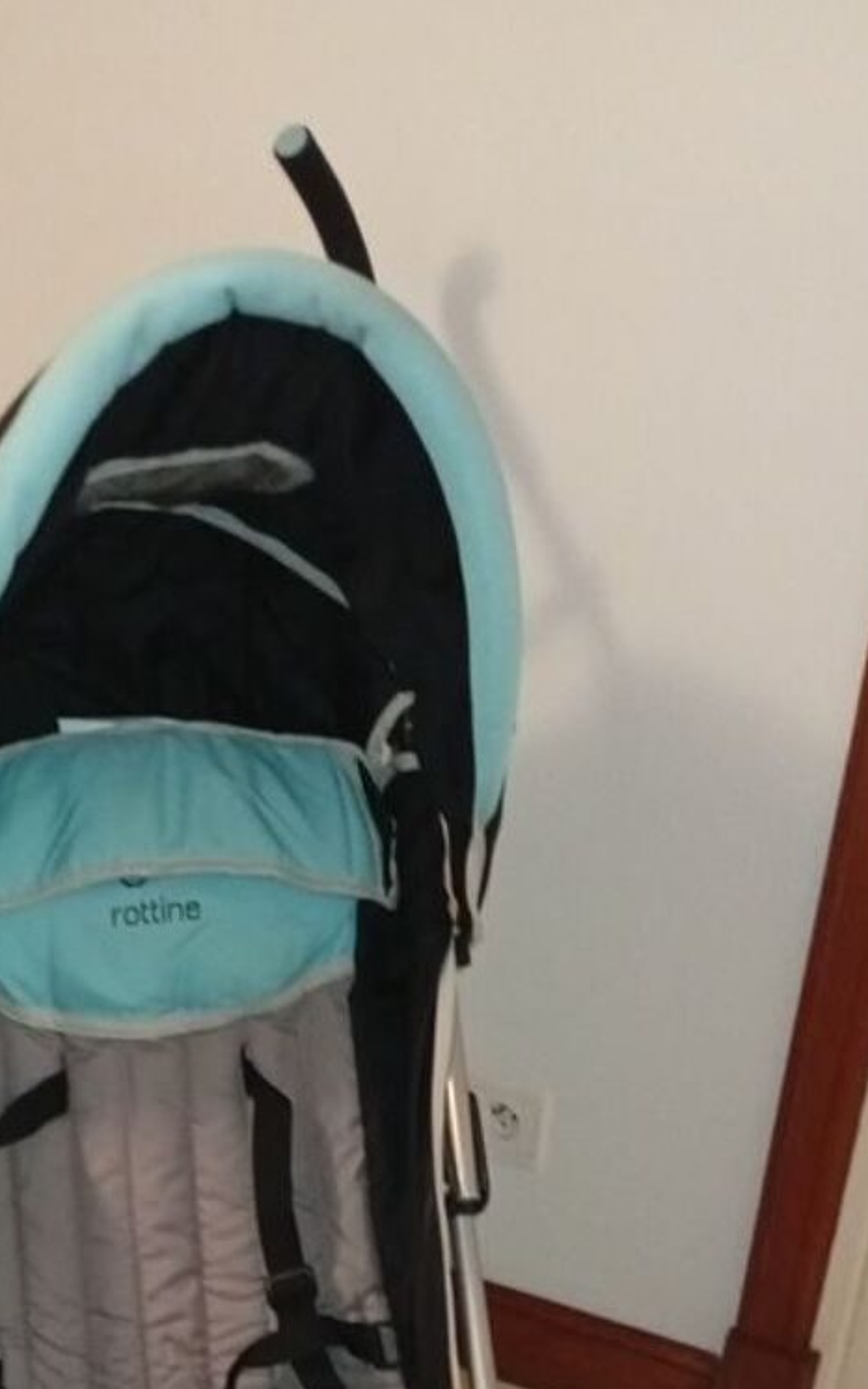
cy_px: 1171
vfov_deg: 37.7
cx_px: 181
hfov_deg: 24.9
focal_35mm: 51
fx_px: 1931
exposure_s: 1/20
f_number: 1.8
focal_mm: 3.98
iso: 1779
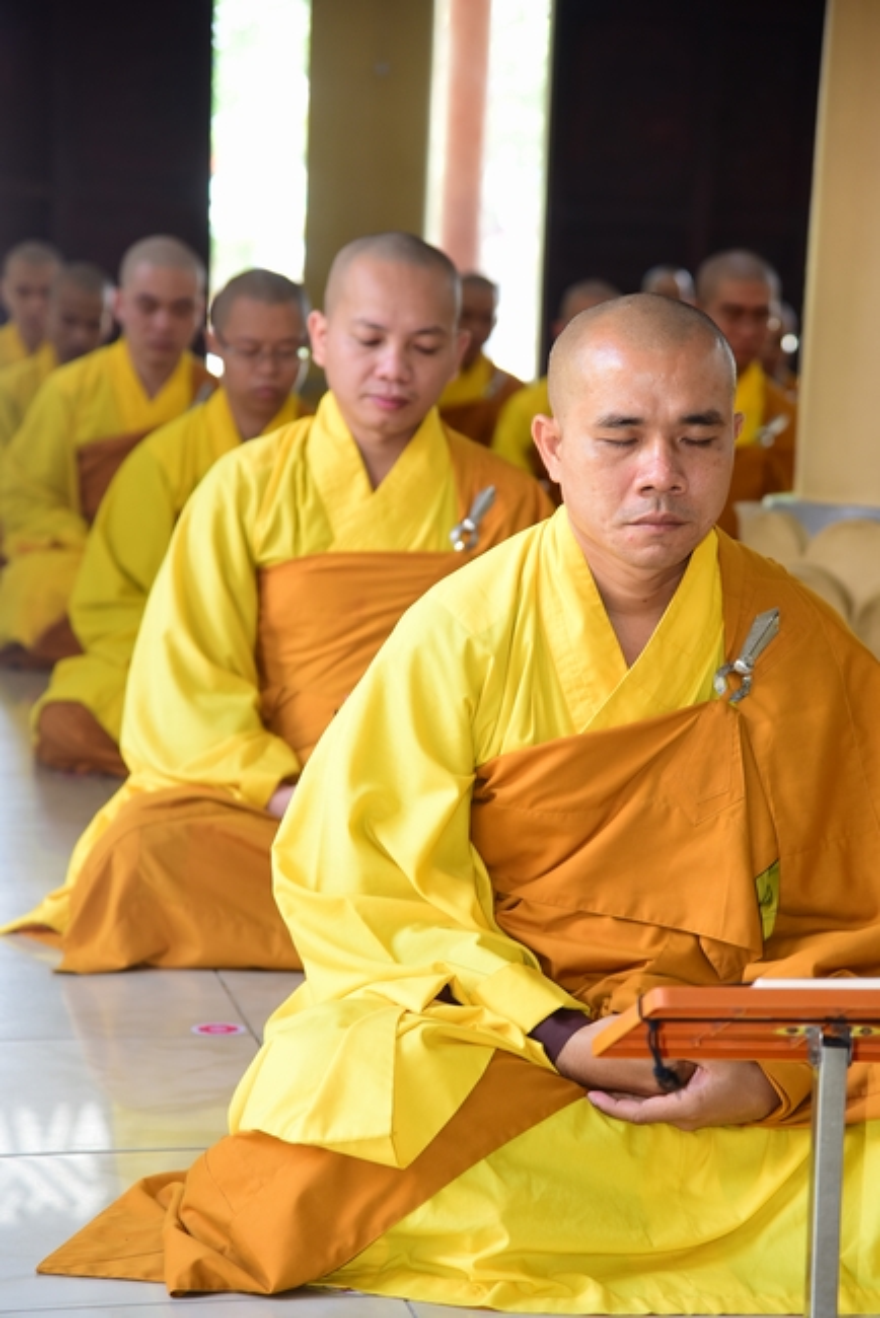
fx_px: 3846
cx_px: 440
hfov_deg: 13.1
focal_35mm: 105
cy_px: 659
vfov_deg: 19.4
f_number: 5
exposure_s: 1/50
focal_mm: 105
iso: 640
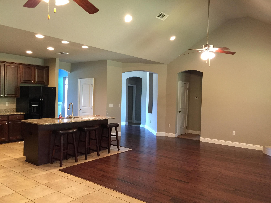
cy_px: 102
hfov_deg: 61.7
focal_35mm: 29
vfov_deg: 48.2
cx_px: 136
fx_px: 227
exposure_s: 1/15
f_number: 2.2
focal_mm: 4.15
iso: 125
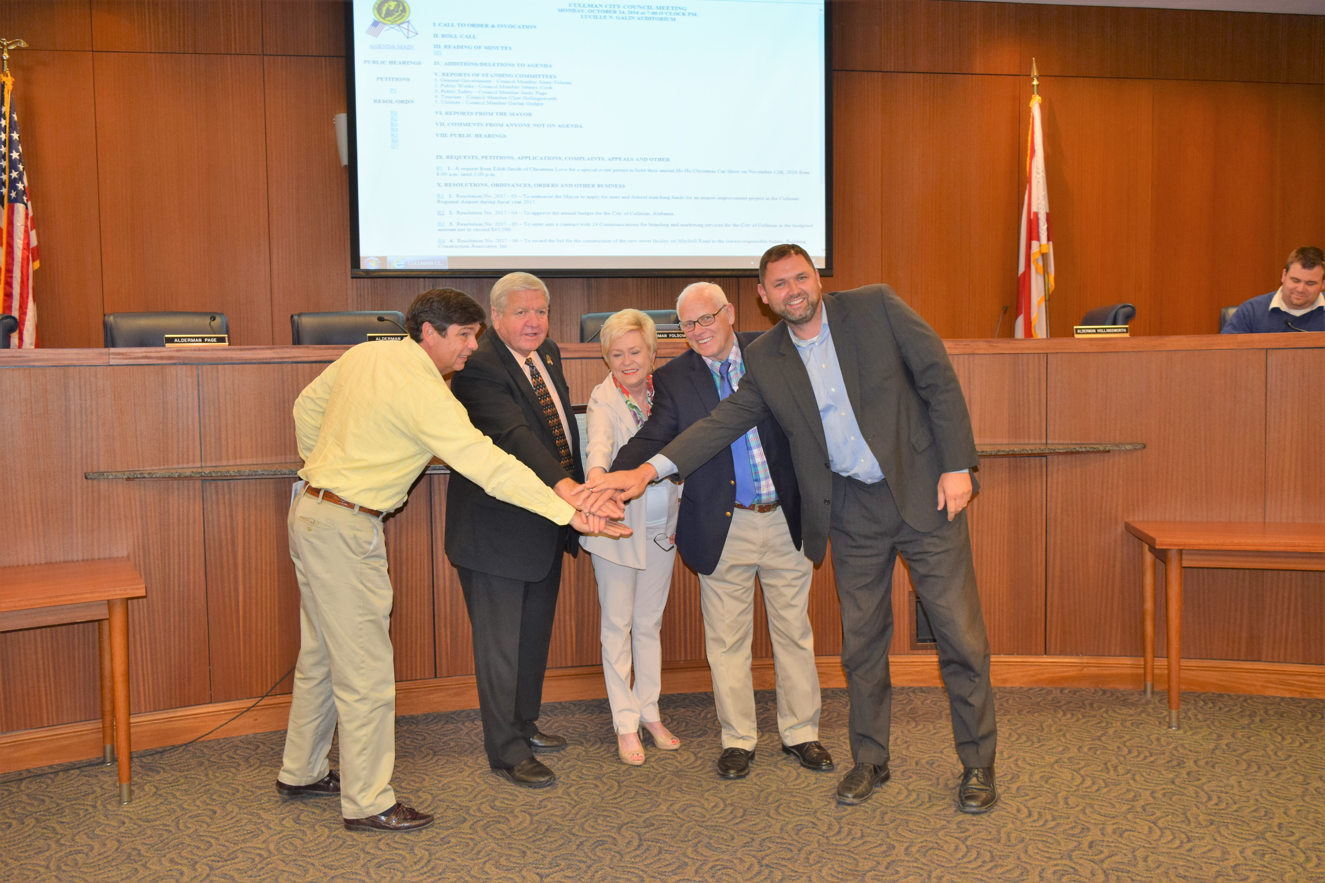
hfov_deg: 57.2
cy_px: 442
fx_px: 1214
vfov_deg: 40.0
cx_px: 662
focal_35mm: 33
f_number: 5
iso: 800
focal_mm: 22
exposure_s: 1/100
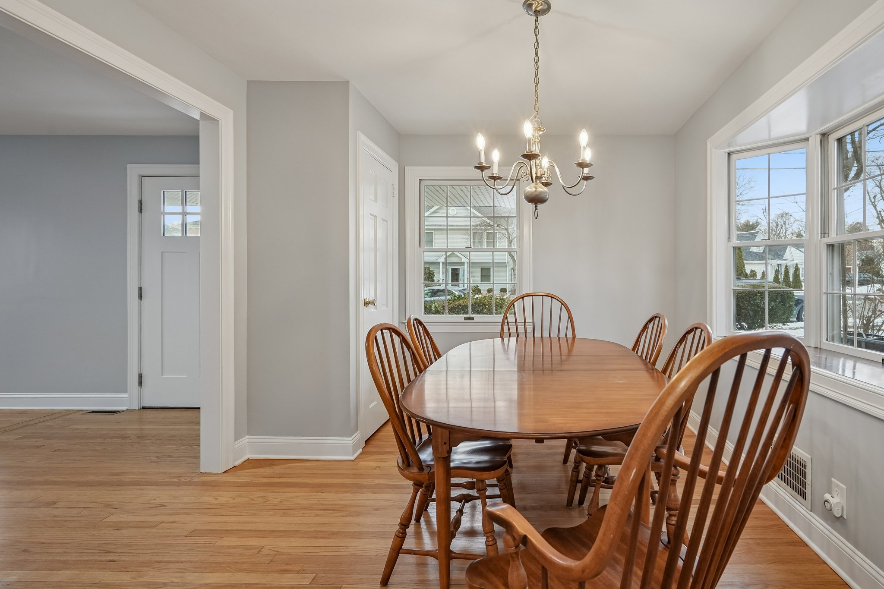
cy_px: 294
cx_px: 442
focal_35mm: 16
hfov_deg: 96.7
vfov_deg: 73.7
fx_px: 393
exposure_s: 1/15
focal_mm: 16
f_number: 8
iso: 400
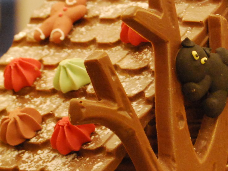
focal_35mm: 276
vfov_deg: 5.4
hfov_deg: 7.2
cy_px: 101
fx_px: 1815
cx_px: 173
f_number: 5.6
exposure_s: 1/25
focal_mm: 55
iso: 1600
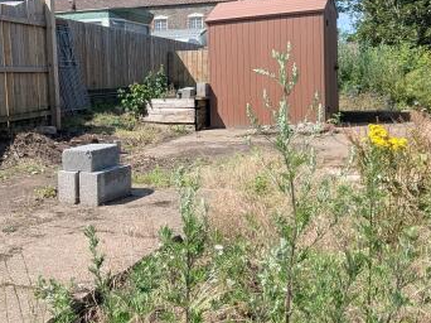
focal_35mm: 39
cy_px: 127
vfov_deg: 36.6
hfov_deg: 47.3
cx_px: 155
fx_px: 485
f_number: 2.2
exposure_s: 1/1597
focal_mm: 1.95
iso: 48
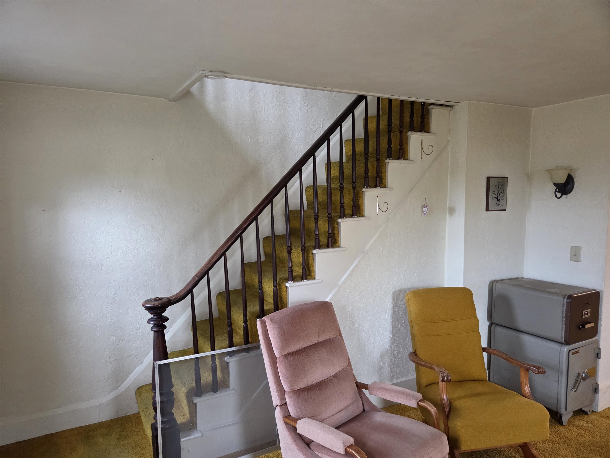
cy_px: 229
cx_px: 305
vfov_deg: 58.9
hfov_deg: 73.9
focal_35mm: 23
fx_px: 405
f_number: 1.8
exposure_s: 1/120
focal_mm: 5.4
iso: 800
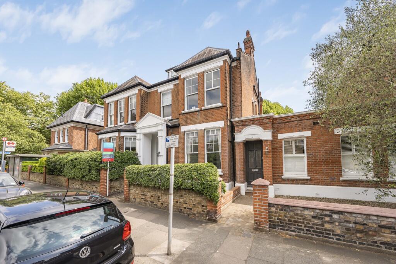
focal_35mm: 12
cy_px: 132
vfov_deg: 90.0
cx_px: 198
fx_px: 132
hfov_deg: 112.6
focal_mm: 12
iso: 320
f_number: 9
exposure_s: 1/400
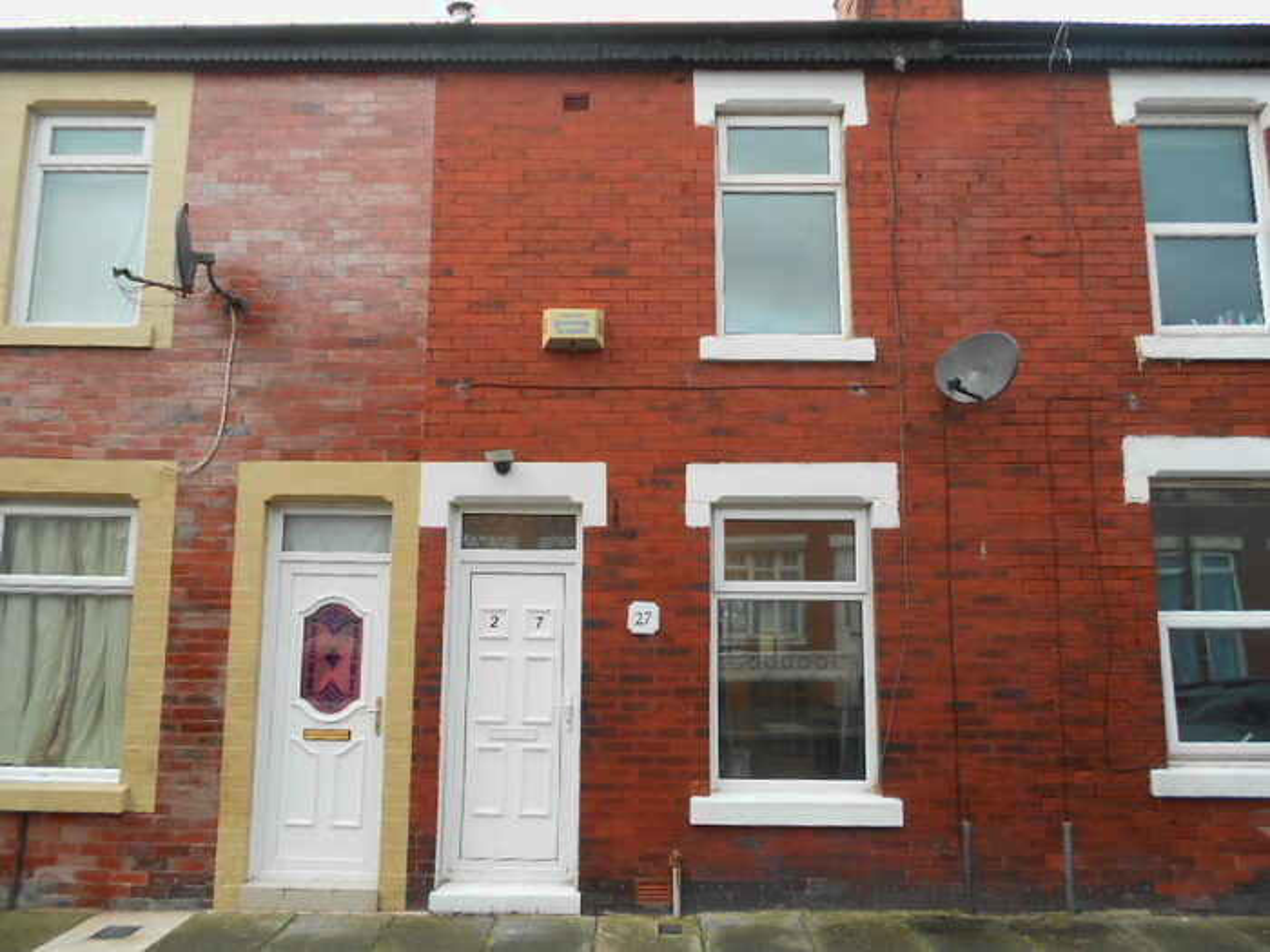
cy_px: 476
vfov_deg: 53.1
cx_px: 635
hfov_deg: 67.3
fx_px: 954
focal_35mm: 26
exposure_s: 1/80
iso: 80
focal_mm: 4.6
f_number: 3.2
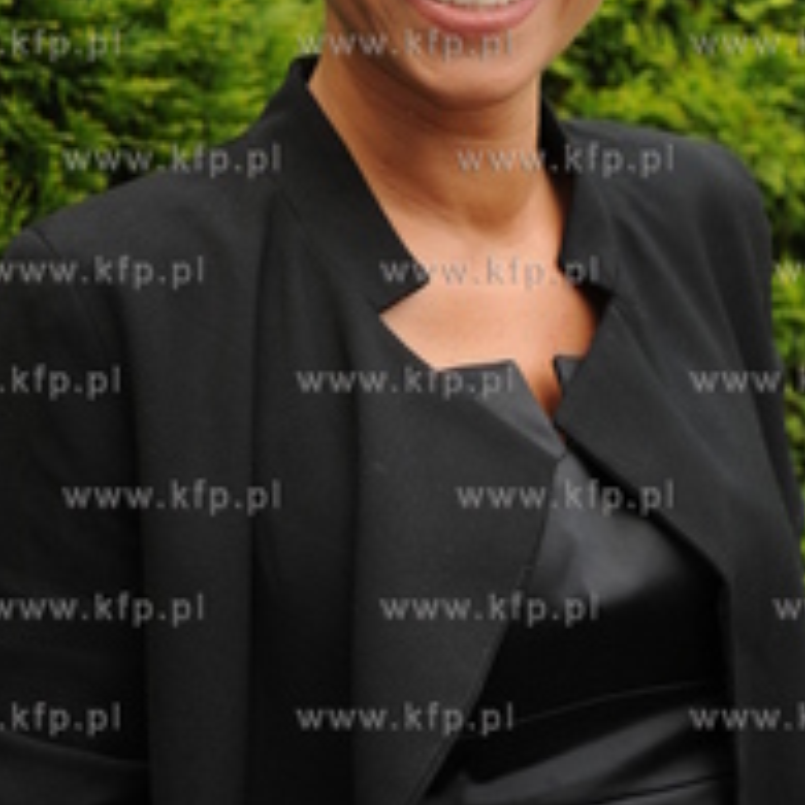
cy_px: 153
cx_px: 433
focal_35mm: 122
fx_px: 3210
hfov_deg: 14.3
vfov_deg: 14.2
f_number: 5.6
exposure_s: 1/400
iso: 400
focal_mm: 70
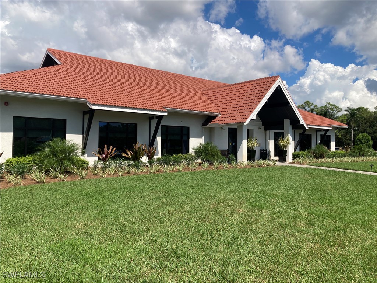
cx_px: 188
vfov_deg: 49.7
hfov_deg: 63.4
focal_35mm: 28
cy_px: 142
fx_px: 305
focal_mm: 3.99
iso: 25
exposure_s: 1/2857
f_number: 1.8
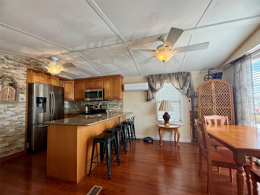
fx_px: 105
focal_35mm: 14
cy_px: 98
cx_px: 130
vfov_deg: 85.7
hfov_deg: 102.1
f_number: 2.2
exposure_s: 1/120
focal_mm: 2.22
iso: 64
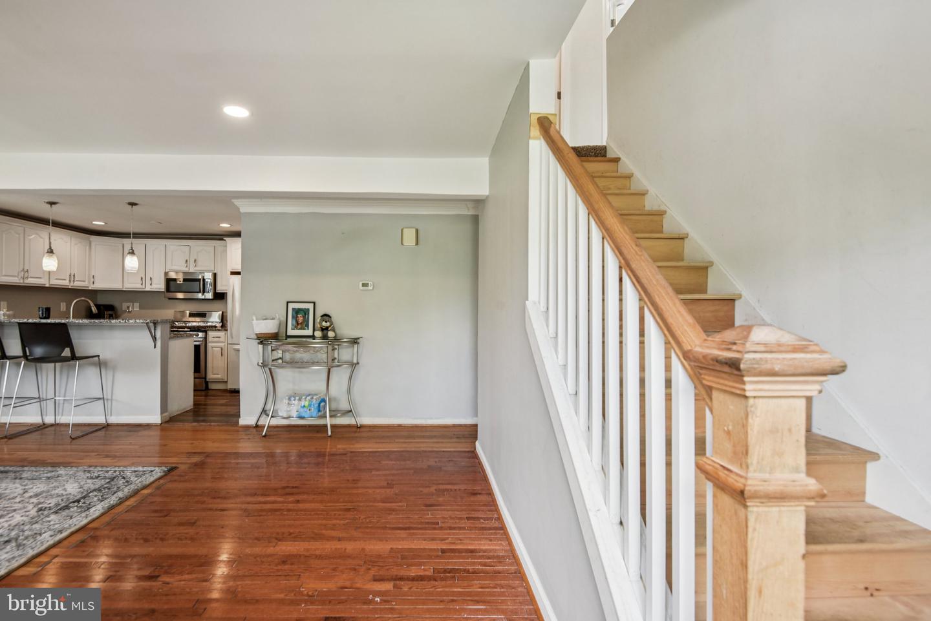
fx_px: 414
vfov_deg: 73.8
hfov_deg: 96.7
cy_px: 310
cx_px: 466
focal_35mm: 16
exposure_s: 1/50
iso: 400
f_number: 7.1
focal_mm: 16
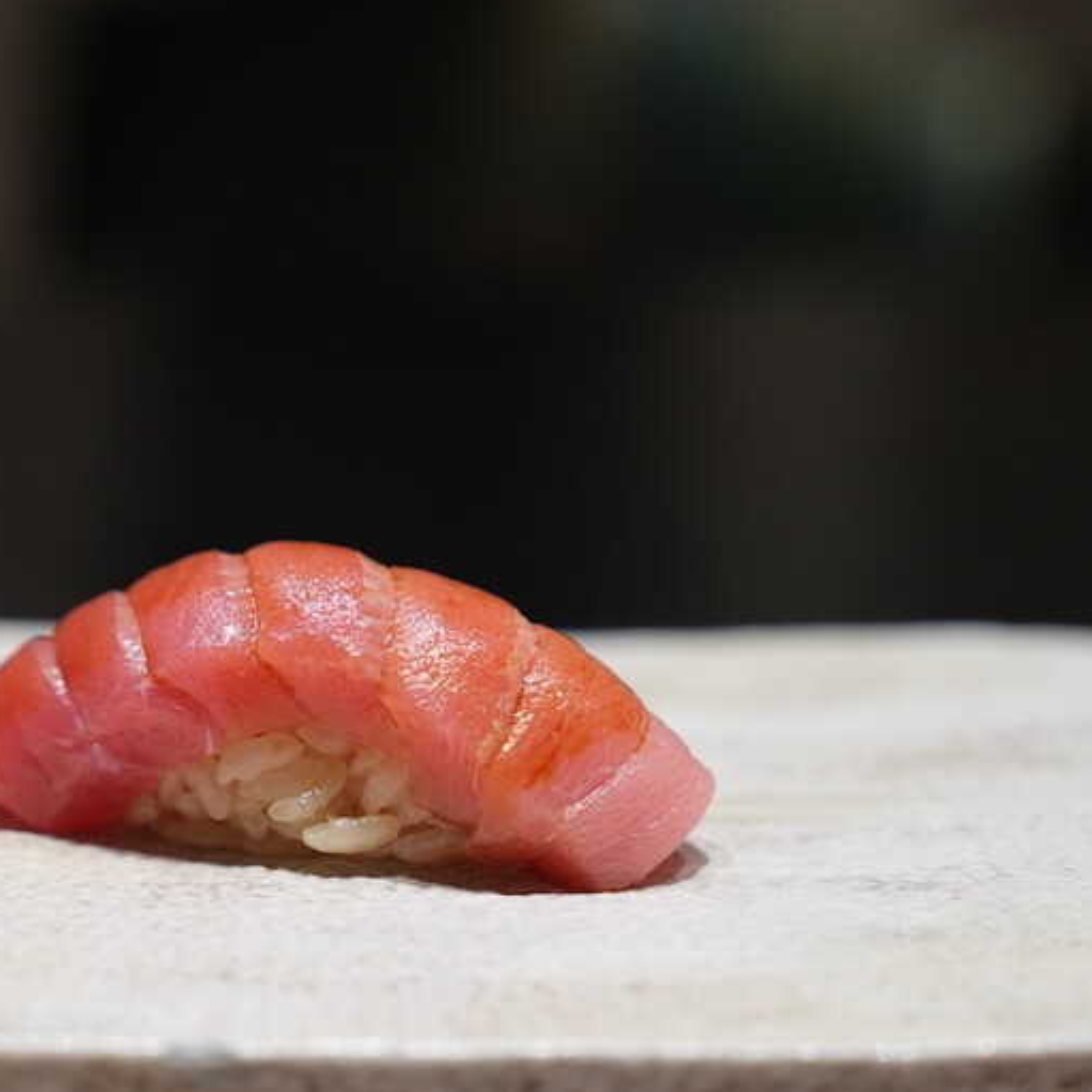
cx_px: 314
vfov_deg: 17.6
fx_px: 3533
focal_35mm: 99
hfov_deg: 17.5
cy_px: 598
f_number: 4.5
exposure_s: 1/100
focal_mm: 70
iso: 800
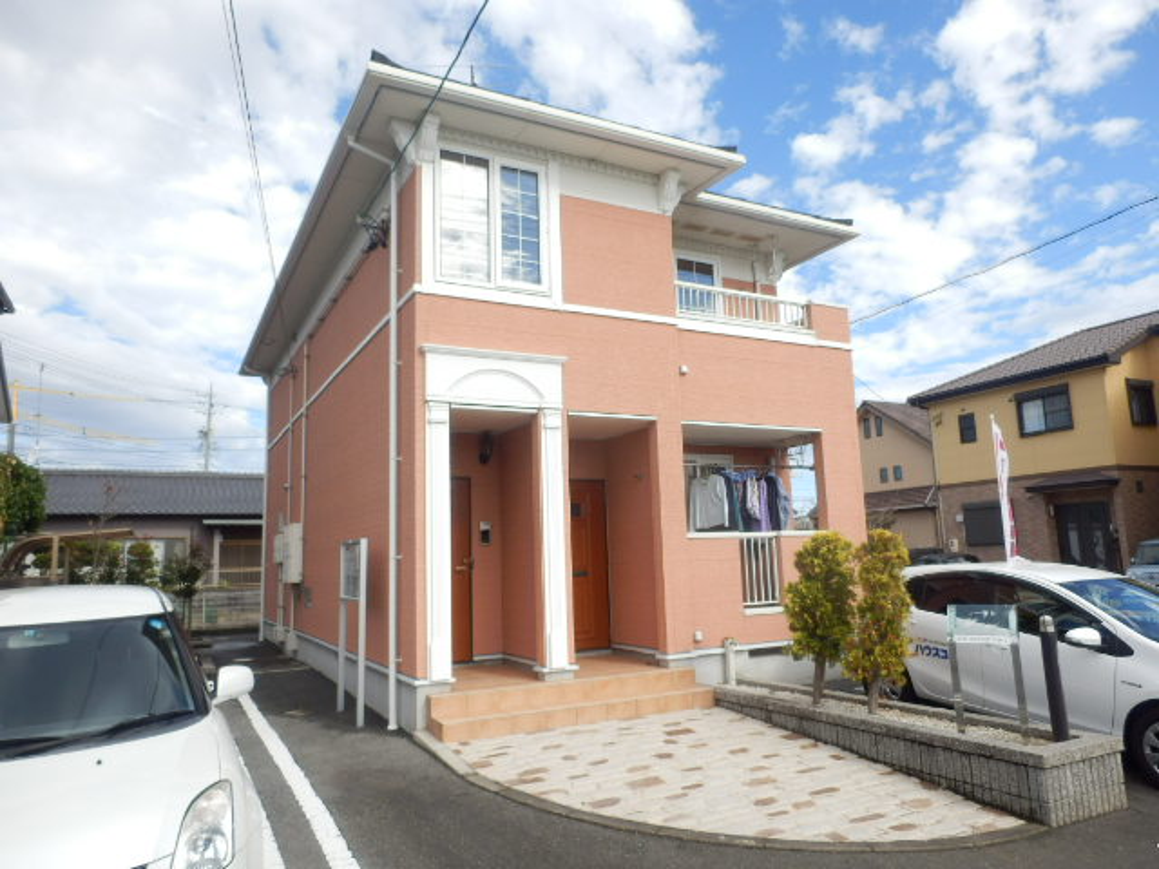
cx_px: 580
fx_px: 804
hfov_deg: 71.6
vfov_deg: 56.8
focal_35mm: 24
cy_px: 434
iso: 80
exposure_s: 1/640
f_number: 3
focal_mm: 4.2
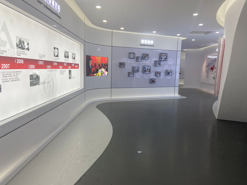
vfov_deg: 53.1
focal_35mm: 26
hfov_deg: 67.3
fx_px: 186
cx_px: 124
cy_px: 92
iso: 32
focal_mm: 4.25
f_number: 1.8
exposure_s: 1/129
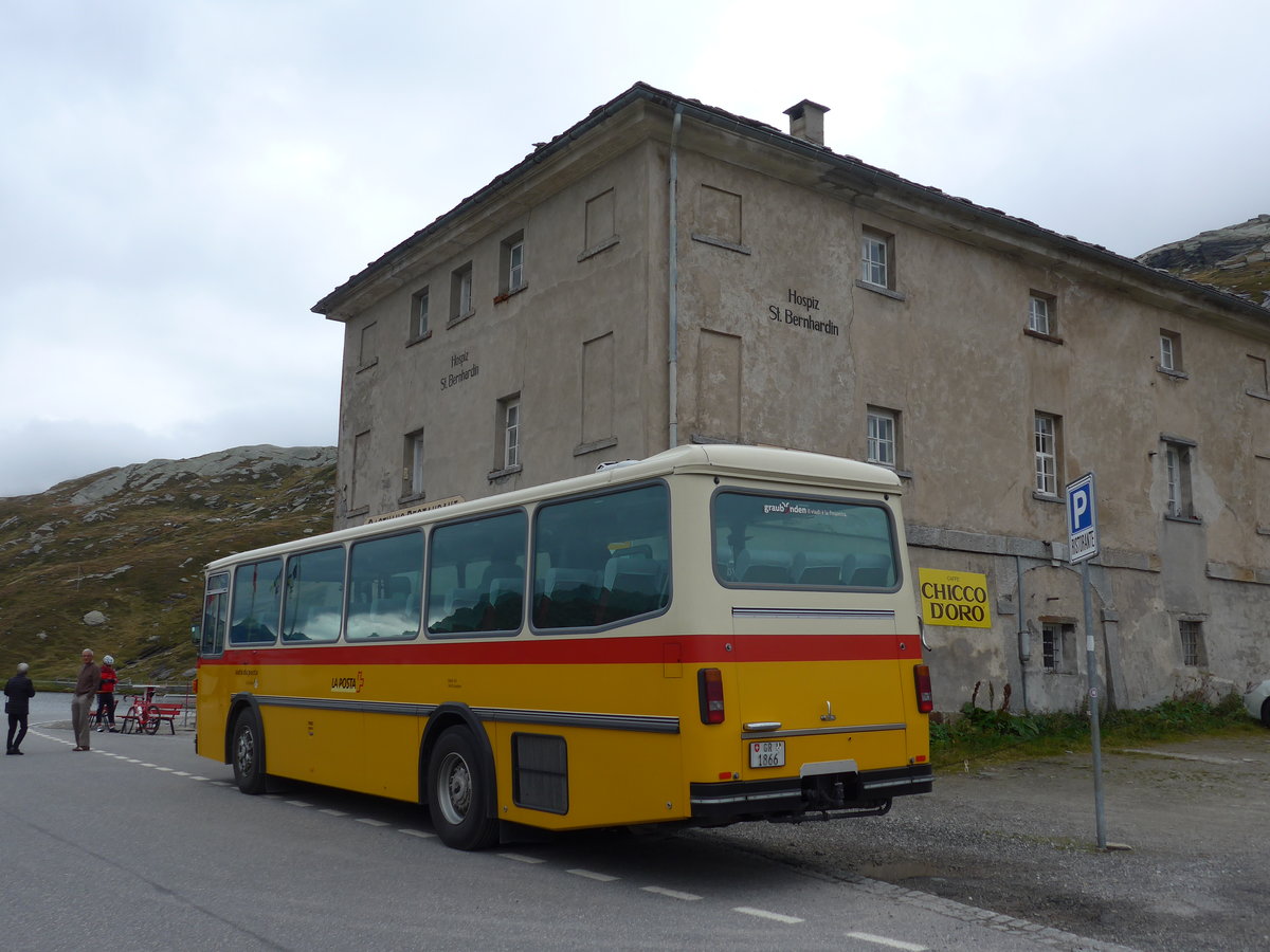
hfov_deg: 54.0
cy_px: 476
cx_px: 635
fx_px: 1247
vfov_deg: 41.8
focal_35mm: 34
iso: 80
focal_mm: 7
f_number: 2.8
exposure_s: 1/800
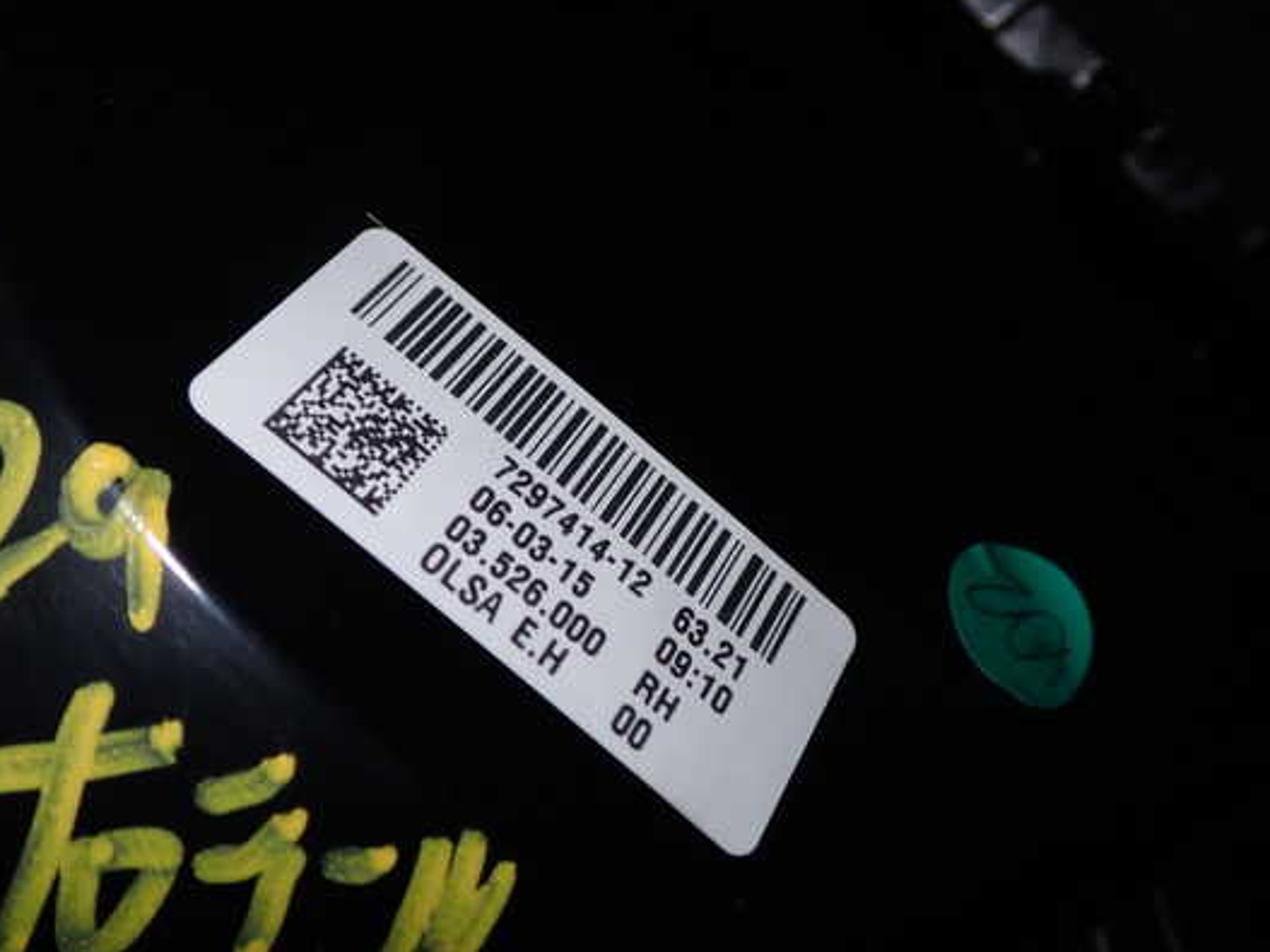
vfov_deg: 35.1
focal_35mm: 41
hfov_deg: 45.8
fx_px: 1504
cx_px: 663
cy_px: 477
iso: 200
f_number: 7.1
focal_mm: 6.37
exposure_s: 1/40
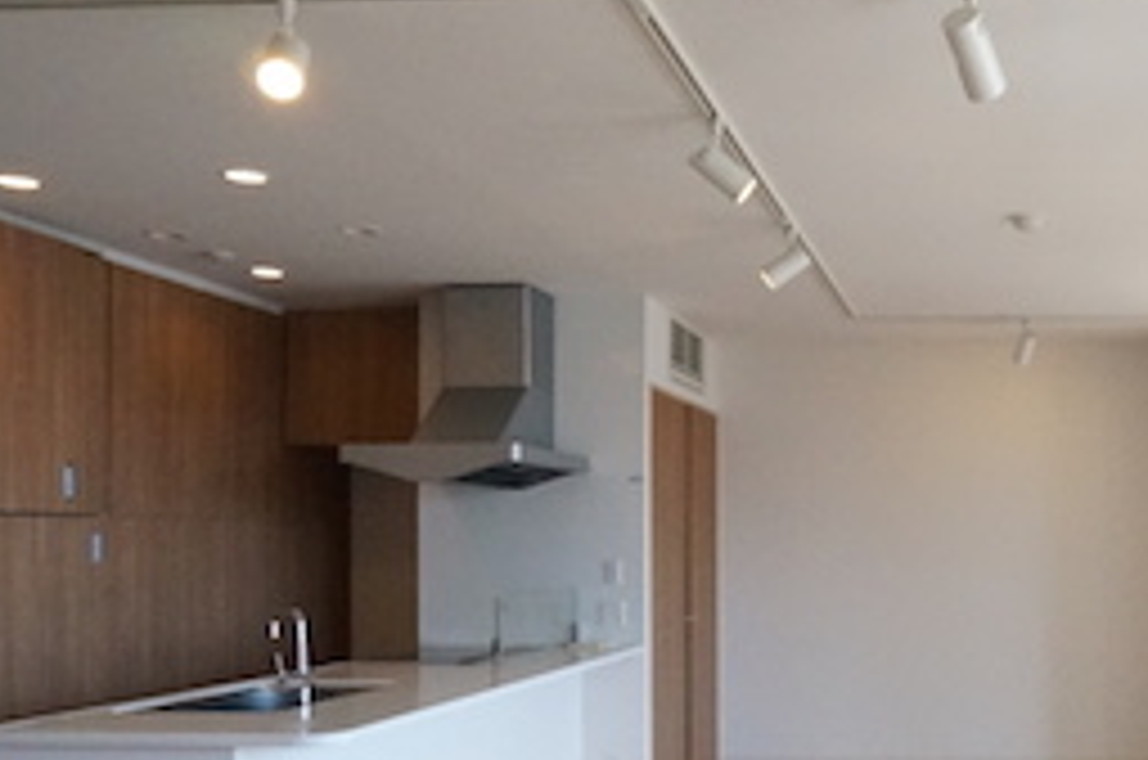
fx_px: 1178
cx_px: 1008
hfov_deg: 47.3
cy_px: 549
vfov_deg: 35.2
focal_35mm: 37
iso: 3200
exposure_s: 1/200
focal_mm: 10
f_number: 8
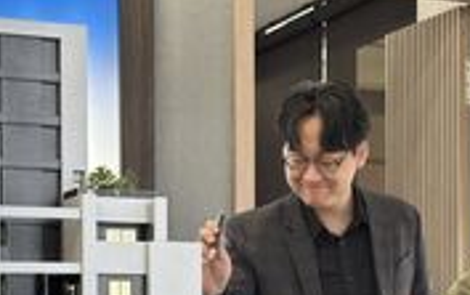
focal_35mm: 115
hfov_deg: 17.9
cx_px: 396
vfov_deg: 11.3
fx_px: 1474
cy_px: 306
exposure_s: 1/120
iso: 100
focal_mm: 6.86
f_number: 1.78
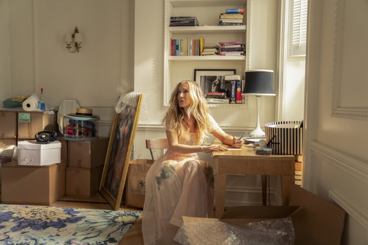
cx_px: 184
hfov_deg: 58.7
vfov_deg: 41.1
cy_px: 122
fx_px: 327
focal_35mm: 32
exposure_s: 1/200
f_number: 2.8
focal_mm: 32
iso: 1600
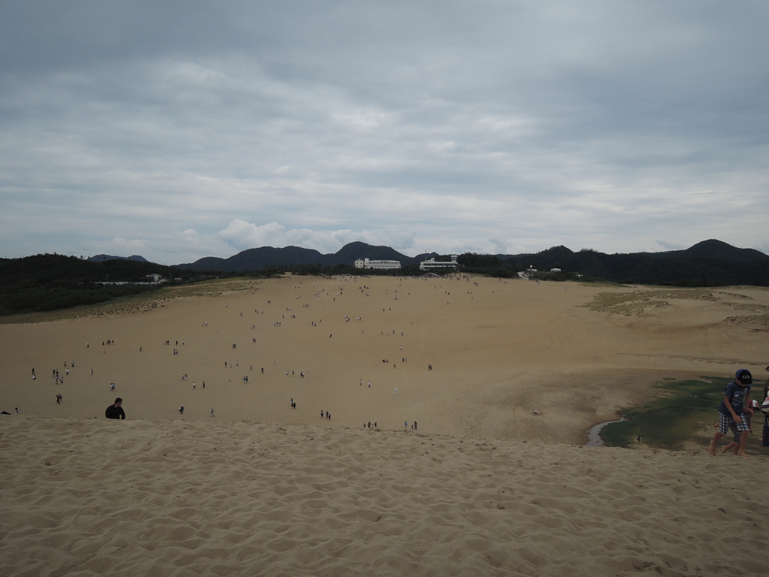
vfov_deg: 56.8
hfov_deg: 71.6
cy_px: 288
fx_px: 533
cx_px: 384
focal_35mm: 24
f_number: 2.8
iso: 80
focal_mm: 5.1
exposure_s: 1/1600
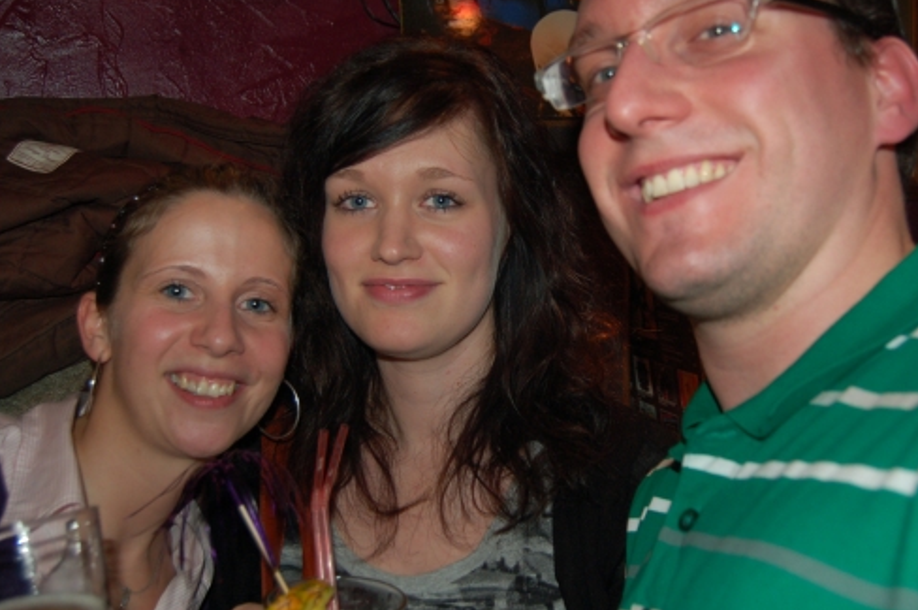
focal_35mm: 37
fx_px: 942
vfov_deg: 35.8
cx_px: 530
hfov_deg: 51.7
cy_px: 256
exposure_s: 1/60
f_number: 3.8
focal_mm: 20
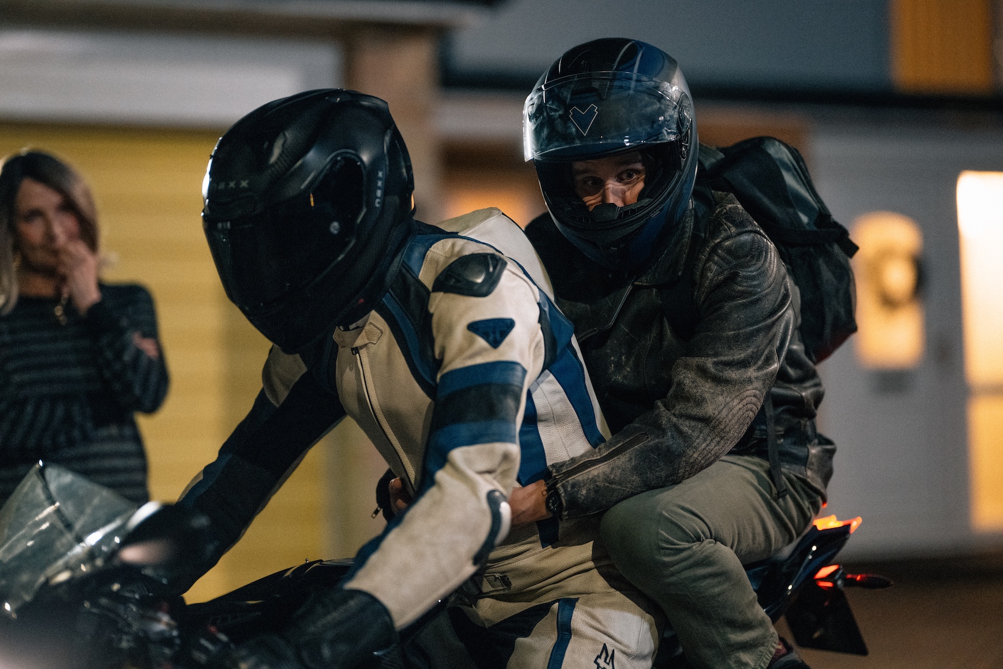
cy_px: 334
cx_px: 502
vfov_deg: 16.1
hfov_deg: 23.9
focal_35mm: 85
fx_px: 2368
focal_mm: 85
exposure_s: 1/400
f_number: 1.2
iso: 3200
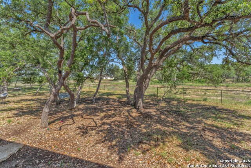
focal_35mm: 14
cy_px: 84
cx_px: 126
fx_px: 98
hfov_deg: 104.2
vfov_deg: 81.2
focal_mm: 14
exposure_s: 1/250
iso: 320
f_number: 10
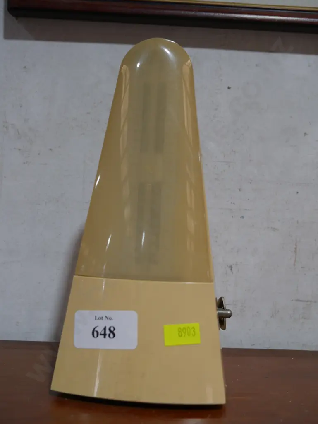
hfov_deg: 31.5
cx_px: 159
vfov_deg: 41.2
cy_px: 212
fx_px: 563
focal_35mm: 46
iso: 250
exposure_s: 1/60
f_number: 5.1
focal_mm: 23
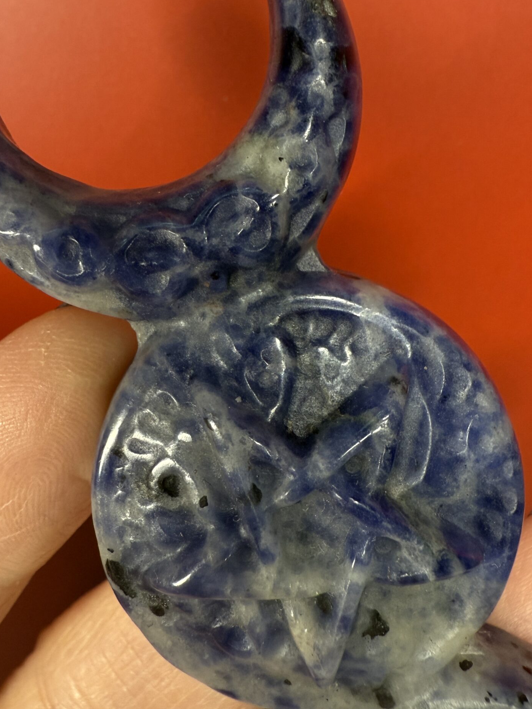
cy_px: 287
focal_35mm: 33
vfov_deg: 55.0
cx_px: 234
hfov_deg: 42.9
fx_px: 676
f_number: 2.2
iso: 200
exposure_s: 1/101
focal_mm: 2.22
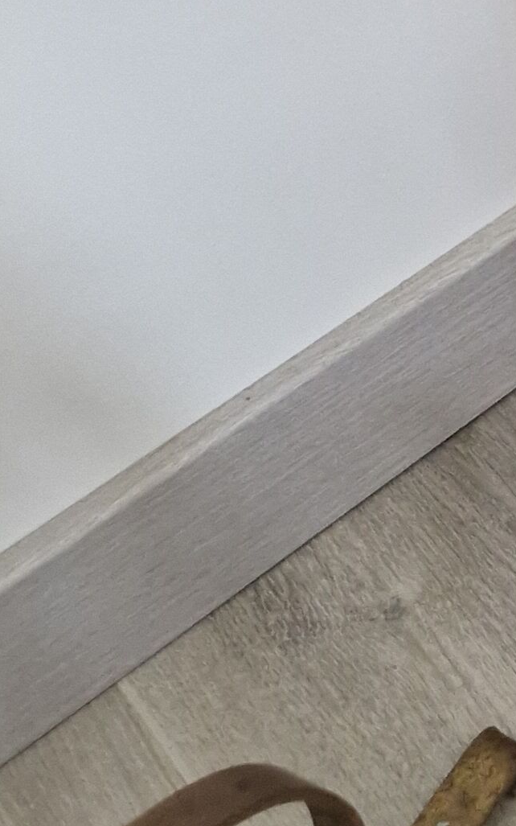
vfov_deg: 19.7
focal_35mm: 95
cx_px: 1114
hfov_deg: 11.9
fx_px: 2137
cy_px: -313
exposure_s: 1/100
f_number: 1.8
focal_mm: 5.4
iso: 80
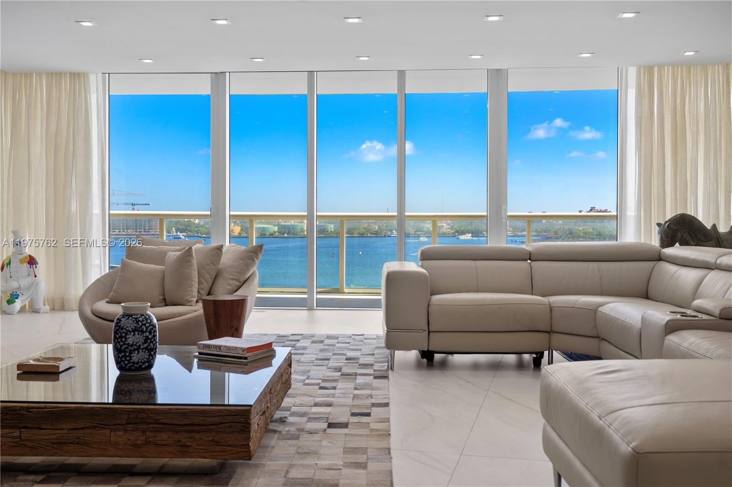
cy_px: 244
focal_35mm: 37
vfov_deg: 35.9
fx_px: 752
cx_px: 366
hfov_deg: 51.9
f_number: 8
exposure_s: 1/60
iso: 320
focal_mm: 37
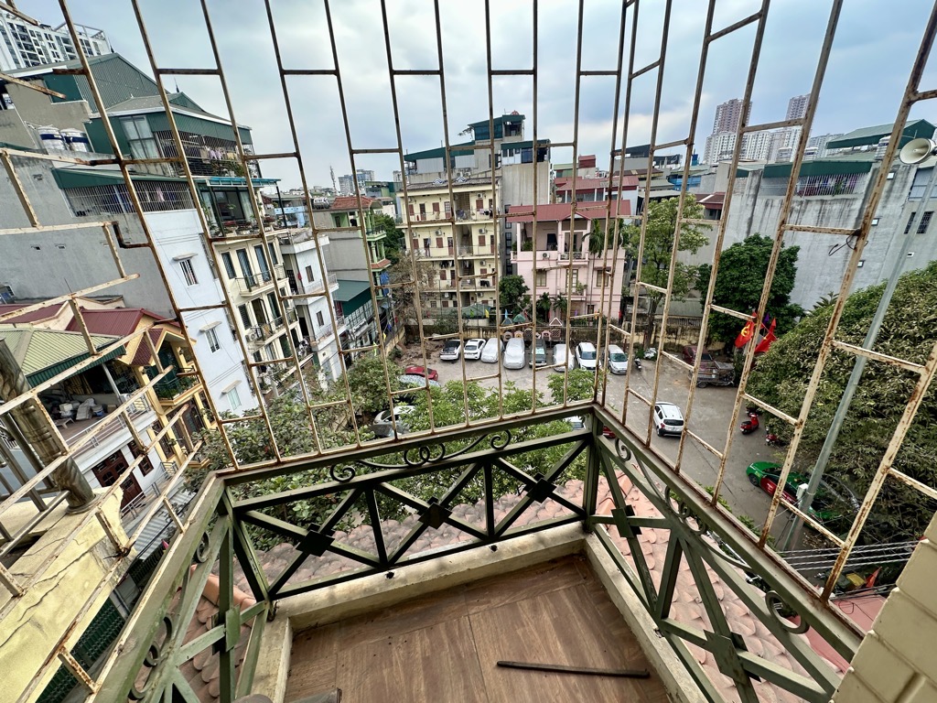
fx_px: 379
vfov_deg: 85.7
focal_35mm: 14
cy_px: 352
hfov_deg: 102.1
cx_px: 468
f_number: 2.2
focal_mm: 2.22
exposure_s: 1/418
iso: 40
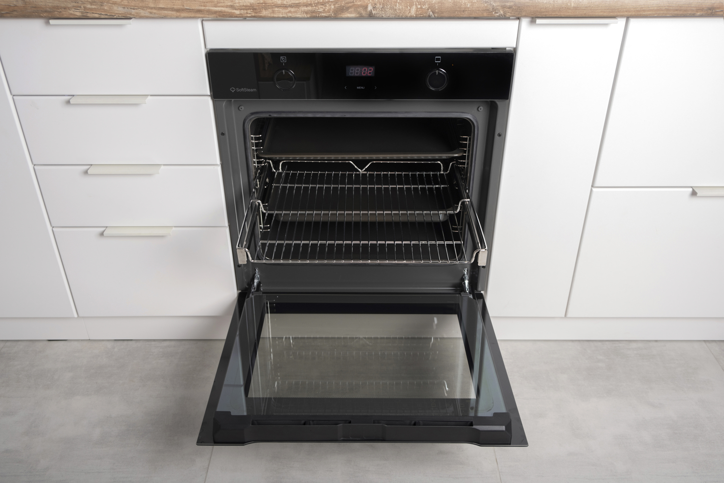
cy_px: 242
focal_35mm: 31
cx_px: 362
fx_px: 623
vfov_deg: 42.3
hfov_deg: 60.3
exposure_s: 1/180
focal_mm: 20.5
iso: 125
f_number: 4
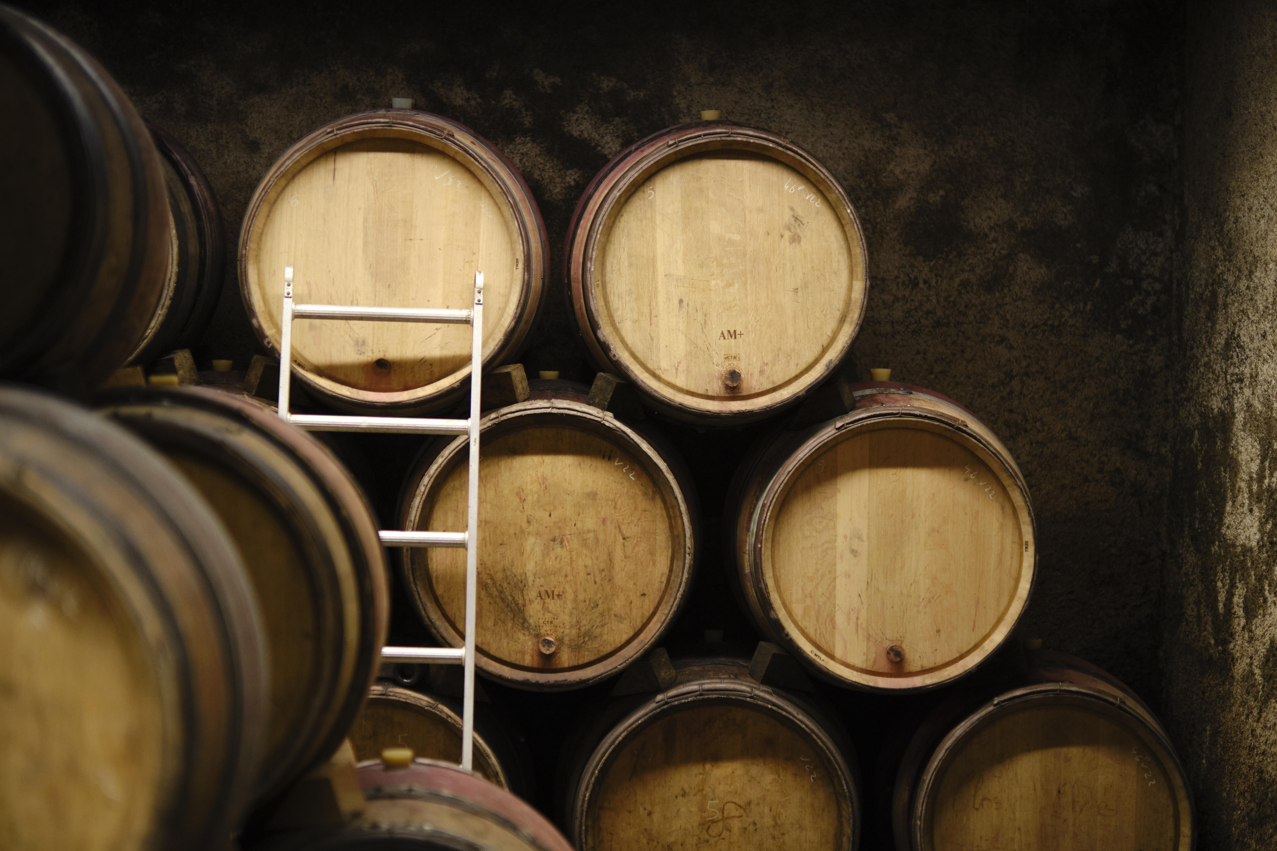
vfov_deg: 18.2
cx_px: 638
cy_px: 426
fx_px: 2660
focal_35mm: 75
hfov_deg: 27.0
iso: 1250
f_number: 1
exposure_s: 1/125
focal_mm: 50
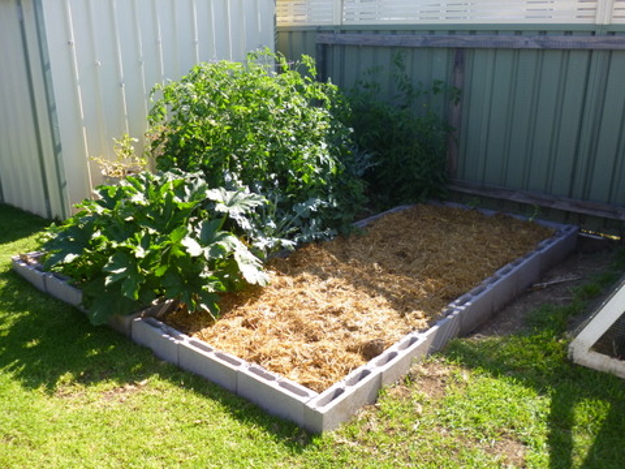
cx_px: 312
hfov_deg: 56.8
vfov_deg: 44.2
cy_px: 234
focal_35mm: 32
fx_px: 578
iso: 100
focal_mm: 5.7
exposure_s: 1/320
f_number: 2.9
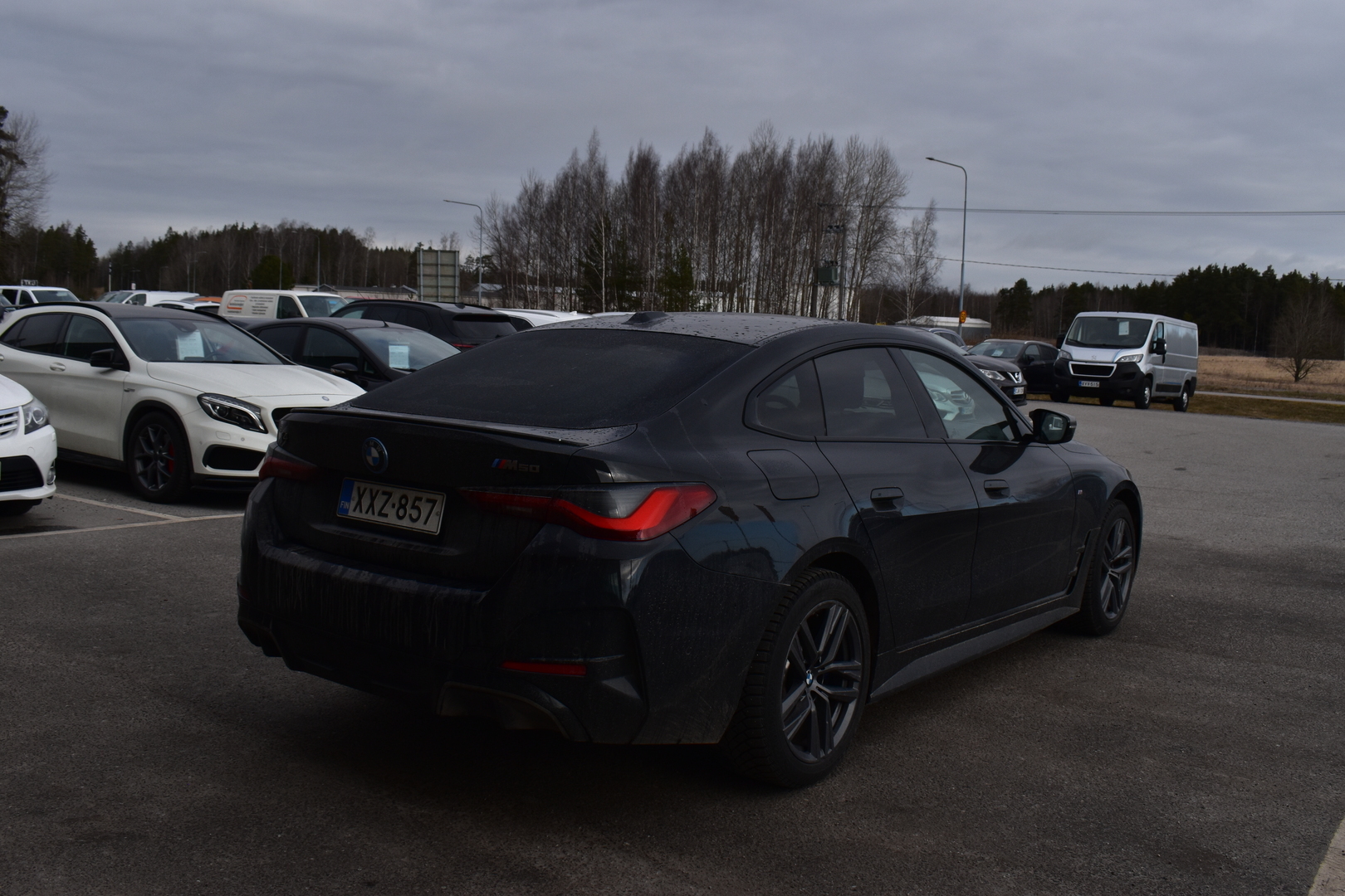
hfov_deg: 57.2
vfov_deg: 40.0
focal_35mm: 33
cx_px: 672
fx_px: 1233
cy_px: 448
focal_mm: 22
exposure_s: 1/500
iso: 320
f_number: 11
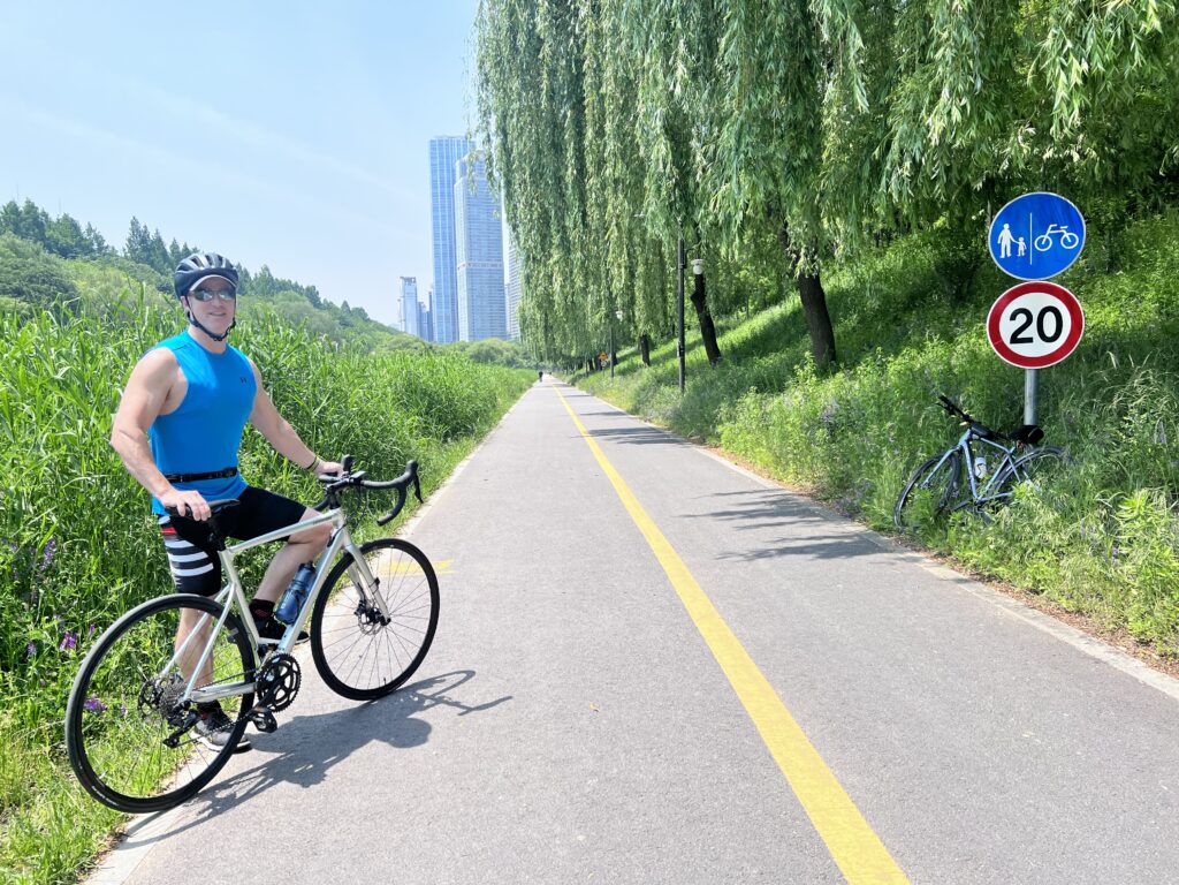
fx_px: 886
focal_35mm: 26
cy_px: 442
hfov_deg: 67.3
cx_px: 590
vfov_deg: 53.1
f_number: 1.5
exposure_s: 1/2571
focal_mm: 5.7
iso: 50
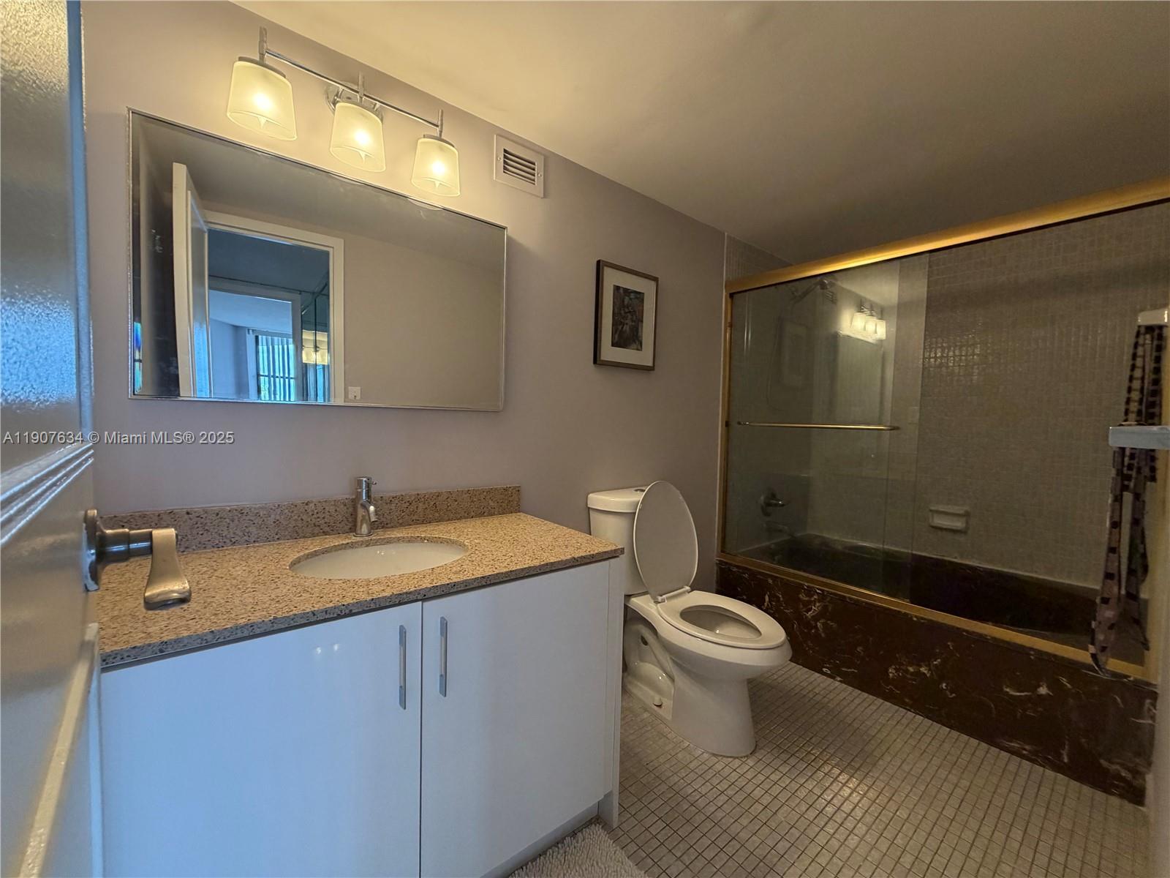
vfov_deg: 85.7
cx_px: 585
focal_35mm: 14
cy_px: 439
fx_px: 473
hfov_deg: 102.1
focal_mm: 2.22
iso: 320
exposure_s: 1/120
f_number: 2.2
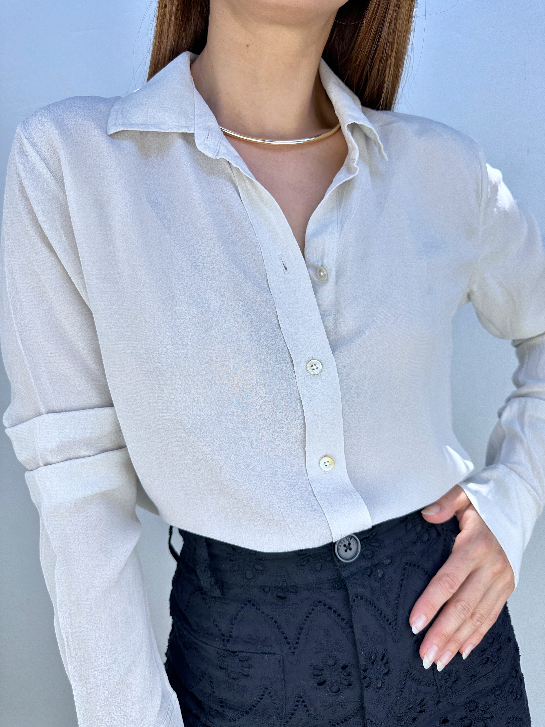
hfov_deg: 56.8
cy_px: 364
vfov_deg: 71.6
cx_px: 272
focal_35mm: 24
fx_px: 504
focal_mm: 6.86
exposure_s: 1/407
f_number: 1.78
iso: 80
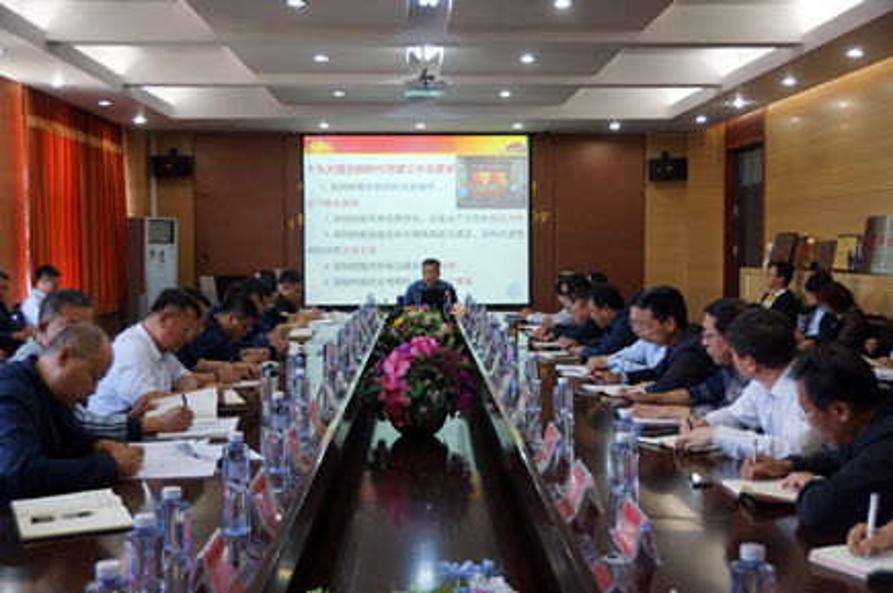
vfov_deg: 34.1
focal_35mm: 39
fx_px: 966
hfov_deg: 49.6
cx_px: 446
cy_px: 296
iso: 400
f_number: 4
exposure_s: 1/60
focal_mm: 26
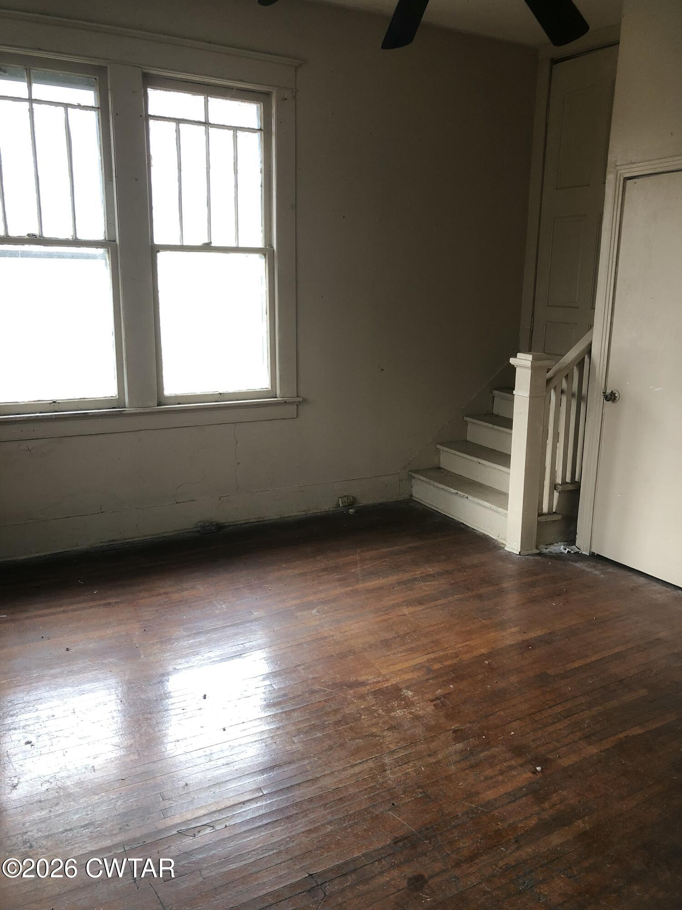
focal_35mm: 28
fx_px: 736
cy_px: 455
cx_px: 341
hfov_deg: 49.7
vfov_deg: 63.4
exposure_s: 1/30
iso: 32
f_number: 1.8
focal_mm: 3.99
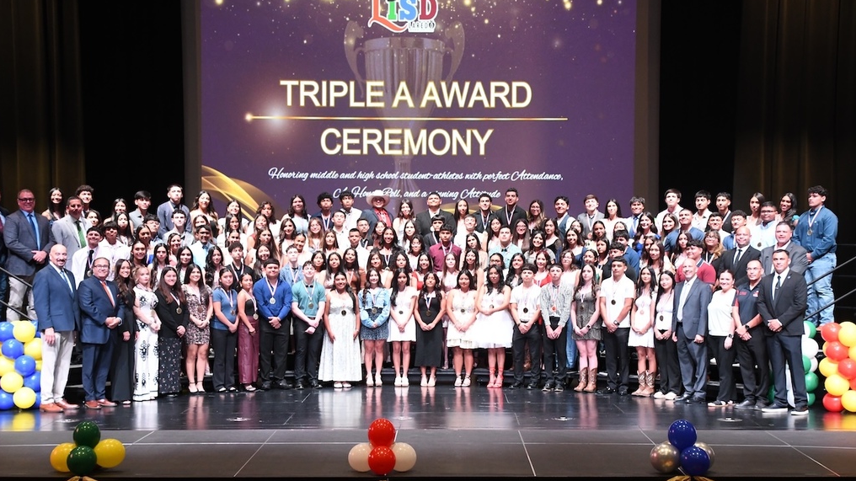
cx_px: 429
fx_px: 1725
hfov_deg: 27.9
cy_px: 258
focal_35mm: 76
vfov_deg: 15.9
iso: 2500
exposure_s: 1/60
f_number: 5.6
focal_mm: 48
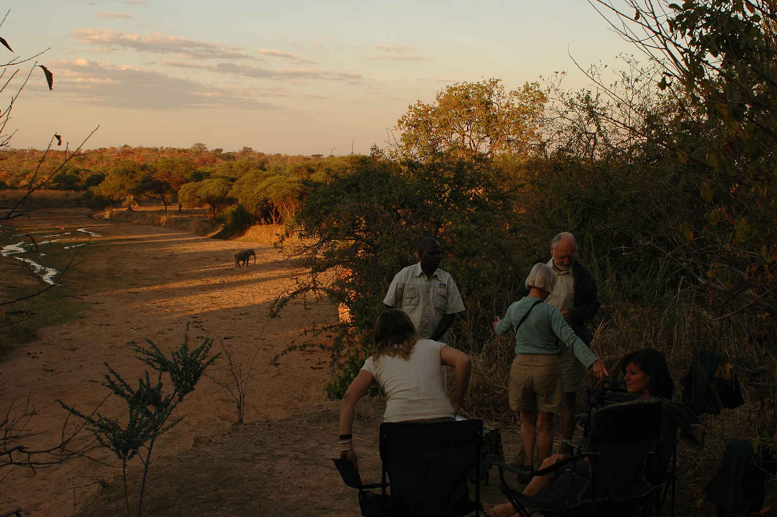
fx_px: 1132
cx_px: 388
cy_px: 258
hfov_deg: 37.9
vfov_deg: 25.7
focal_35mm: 52
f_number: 7.1
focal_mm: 35
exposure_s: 1/200
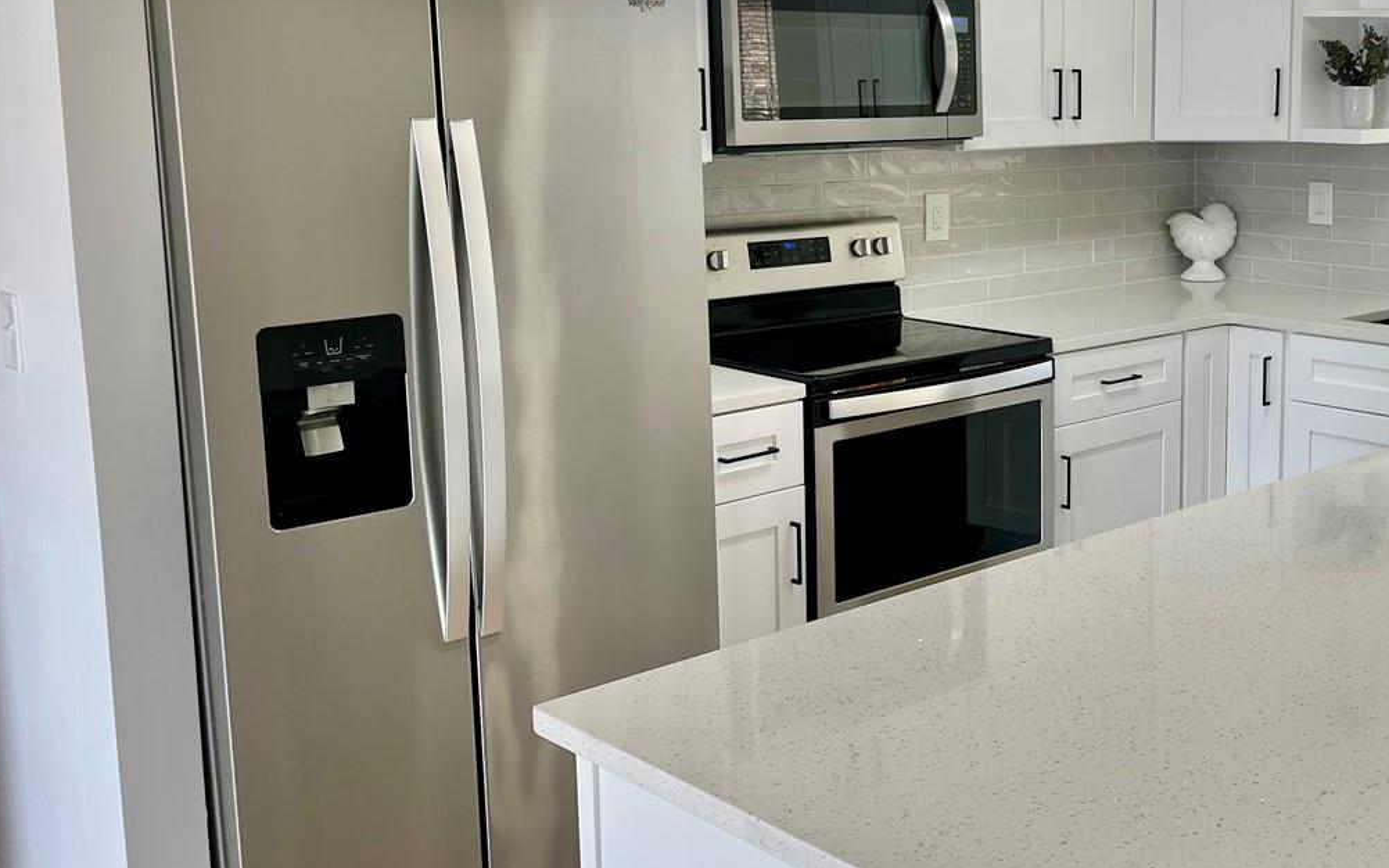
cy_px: 306
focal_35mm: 44
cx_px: 1092
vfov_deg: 29.1
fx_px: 1665
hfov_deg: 43.4
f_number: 1.6
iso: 32
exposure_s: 1/143
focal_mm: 5.1
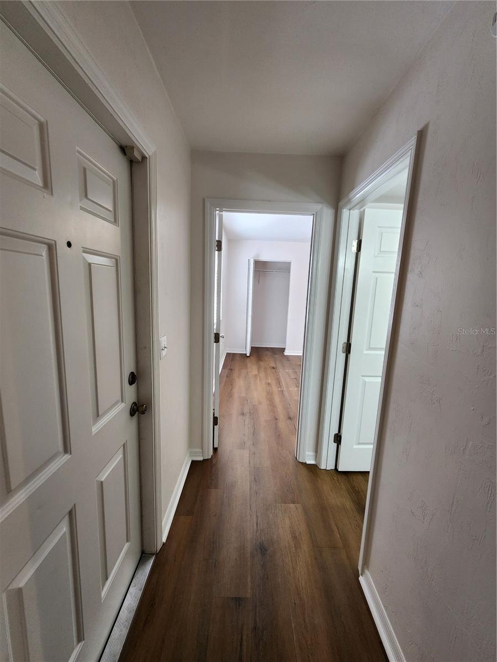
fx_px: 249
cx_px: 248
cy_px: 331
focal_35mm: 13
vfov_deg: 106.2
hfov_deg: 89.9
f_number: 2.2
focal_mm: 2.2
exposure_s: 1/60
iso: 160
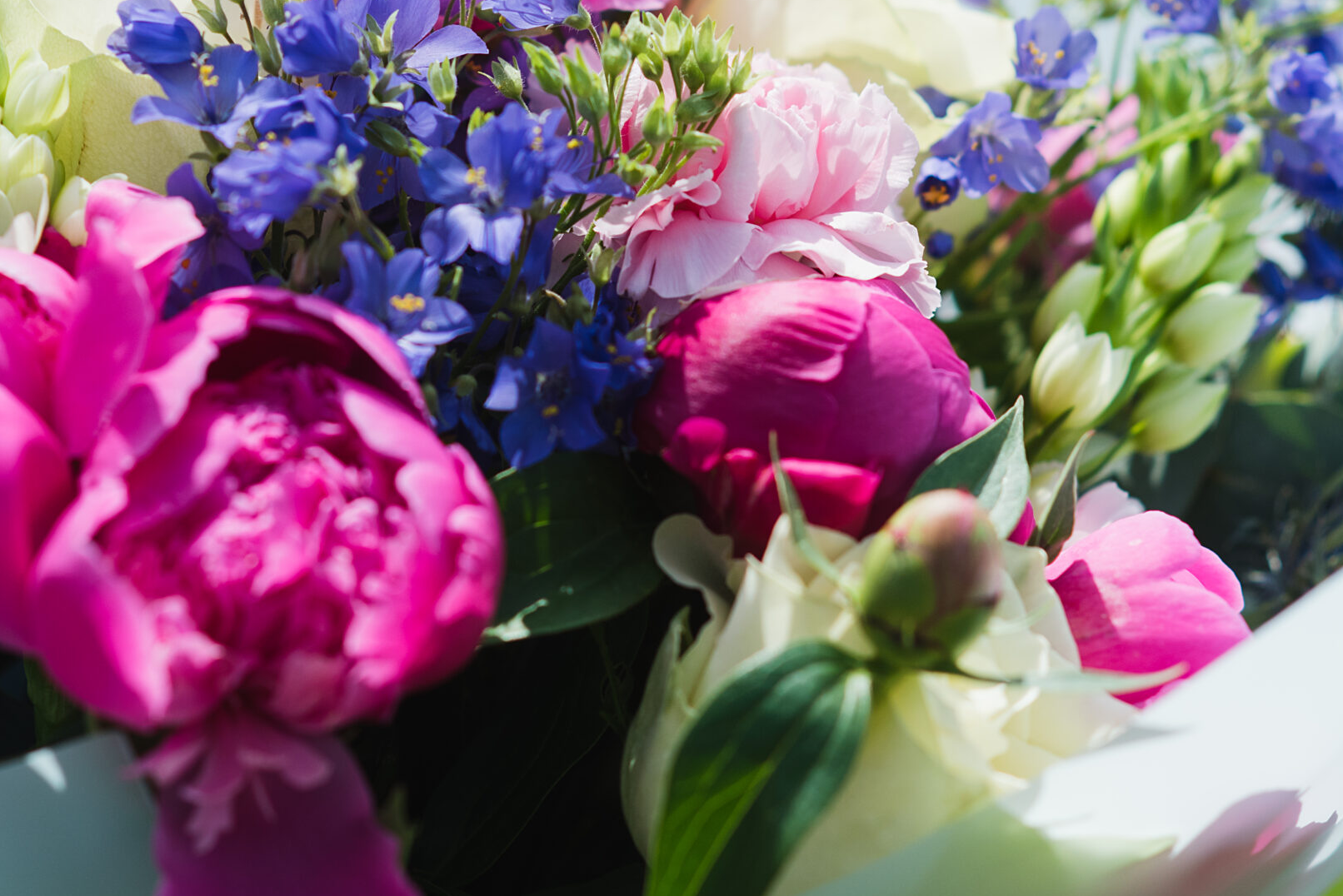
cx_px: 599
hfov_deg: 15.2
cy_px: 266
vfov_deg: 10.2
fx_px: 5038
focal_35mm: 135
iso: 320
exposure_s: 1/4000
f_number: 4
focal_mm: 85
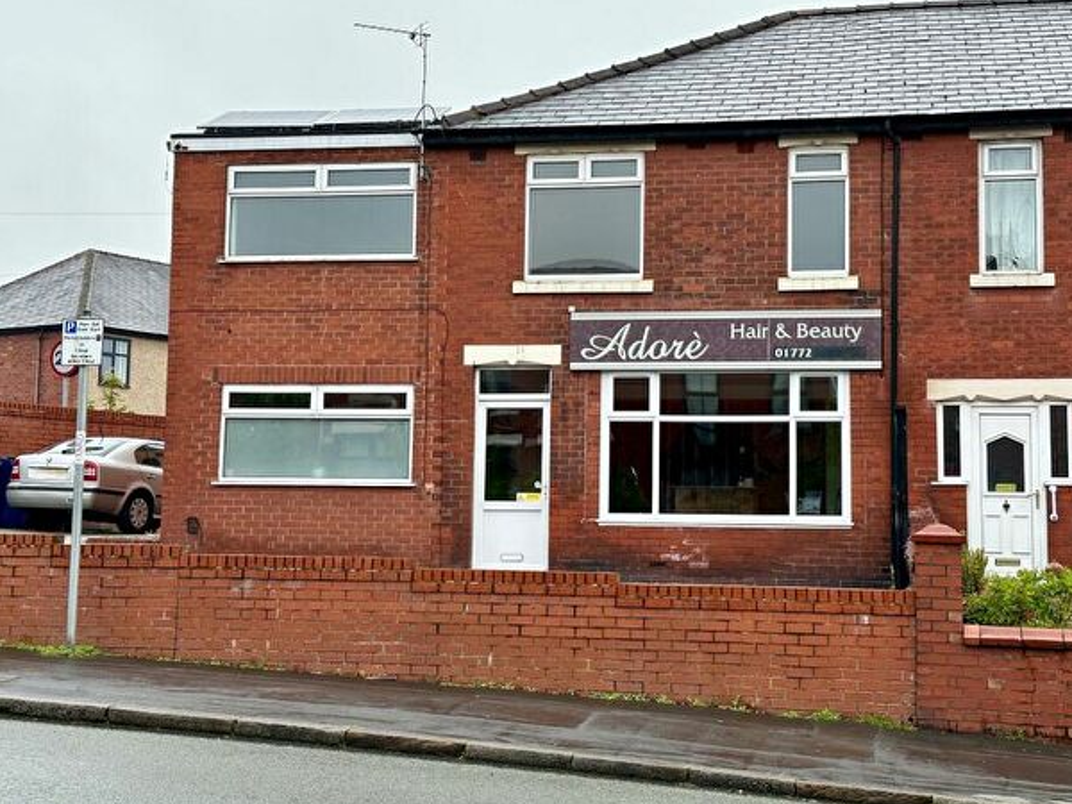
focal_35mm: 56
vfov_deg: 26.1
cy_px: 349
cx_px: 593
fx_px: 1734
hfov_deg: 34.3
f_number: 1.78
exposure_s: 1/594
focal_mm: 6.86
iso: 64
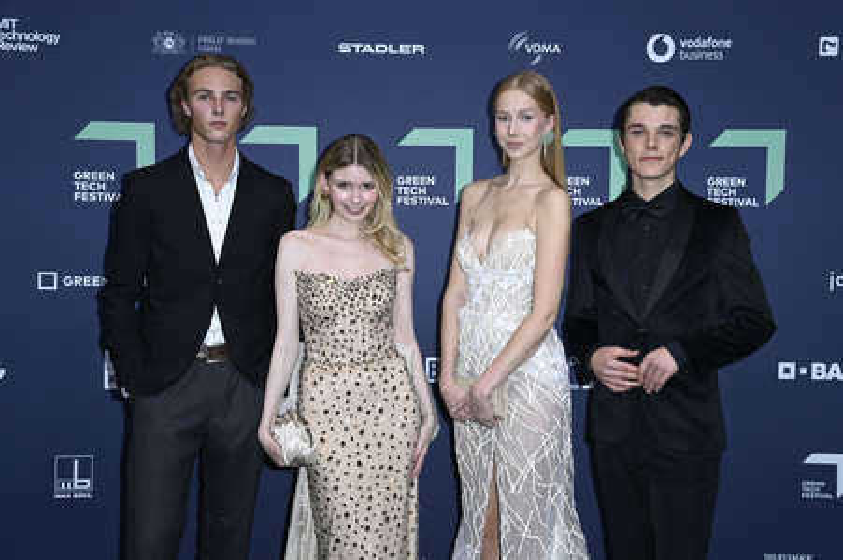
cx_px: 422
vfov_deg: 26.0
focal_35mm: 52
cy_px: 280
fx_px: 1217
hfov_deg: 38.2
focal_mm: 52
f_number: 5
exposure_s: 1/250
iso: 500
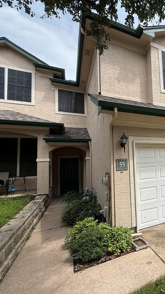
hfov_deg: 43.7
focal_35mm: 21
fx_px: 163
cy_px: 148
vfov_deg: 83.8
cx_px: 174
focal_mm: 2.22
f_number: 2.2
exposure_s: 1/1464
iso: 50
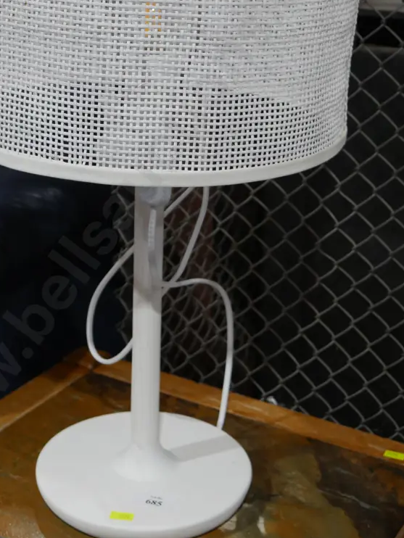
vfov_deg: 28.0
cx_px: 145
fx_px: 1073
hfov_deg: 21.3
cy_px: 176
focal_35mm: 69
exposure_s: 1/60
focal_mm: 25
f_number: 5.3
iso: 800
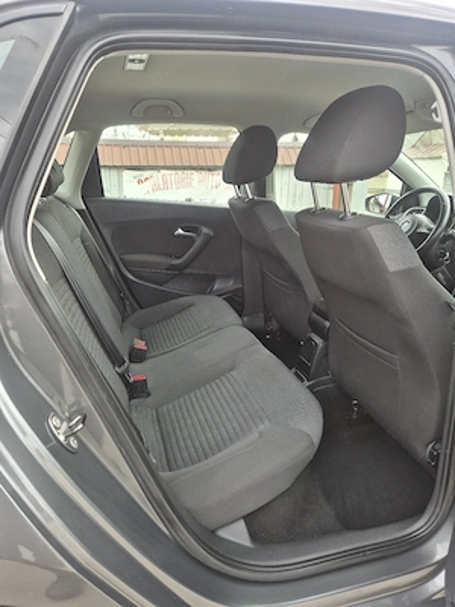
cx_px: 228
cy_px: 304
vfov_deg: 73.9
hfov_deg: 58.9
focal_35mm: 23
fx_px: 403
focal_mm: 5.4
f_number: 1.8
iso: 32
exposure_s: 1/182
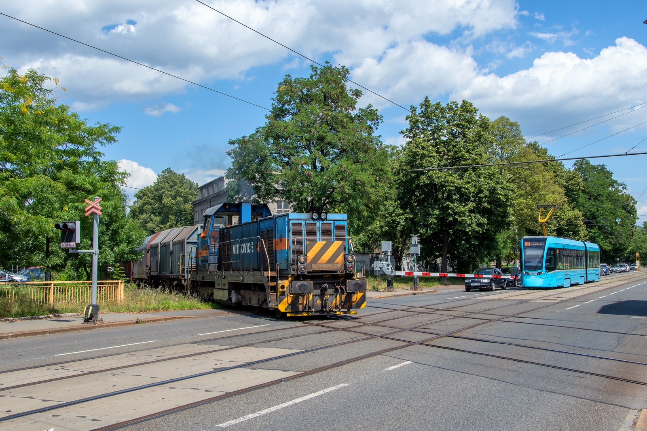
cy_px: 216
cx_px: 324
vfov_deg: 36.9
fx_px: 647
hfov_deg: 53.1
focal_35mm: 36
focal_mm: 24
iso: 125
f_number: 9
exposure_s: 1/640
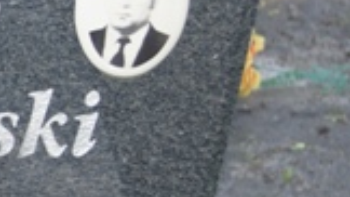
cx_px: -173
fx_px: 2589
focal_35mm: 279
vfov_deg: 4.3
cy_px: 115
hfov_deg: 7.6
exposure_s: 1/160
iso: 200
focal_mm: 45
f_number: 5.6
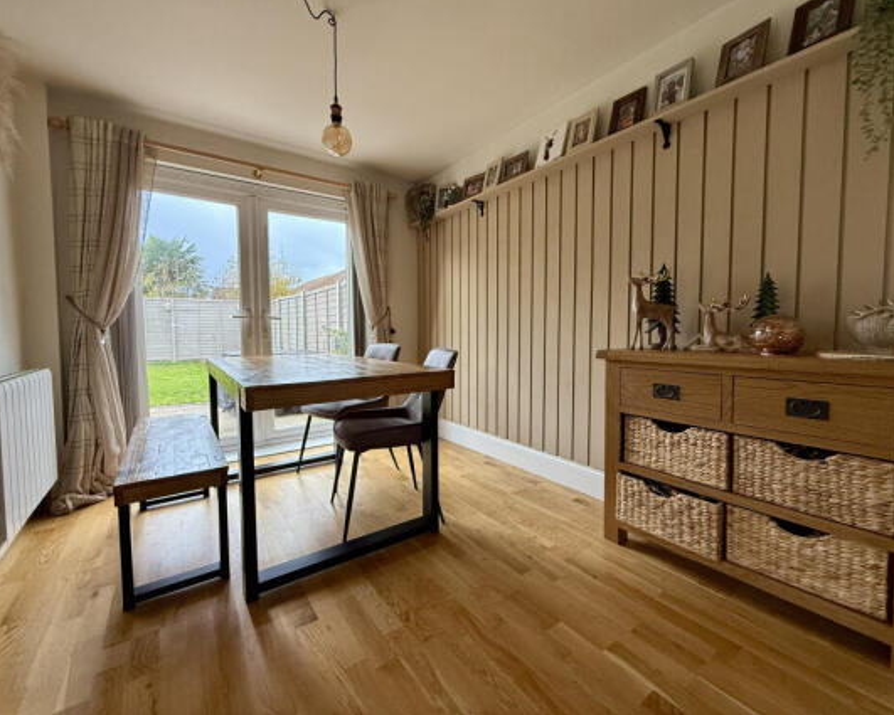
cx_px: 462
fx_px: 397
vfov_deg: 84.0
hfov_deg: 96.8
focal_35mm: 15
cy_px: 349
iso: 250
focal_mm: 2.22
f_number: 2.2
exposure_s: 1/99
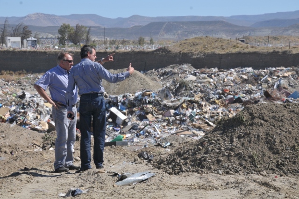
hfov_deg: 16.1
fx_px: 1058
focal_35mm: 128
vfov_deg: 10.7
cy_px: 100
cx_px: 150
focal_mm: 85
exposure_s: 1/320
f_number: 9
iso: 200
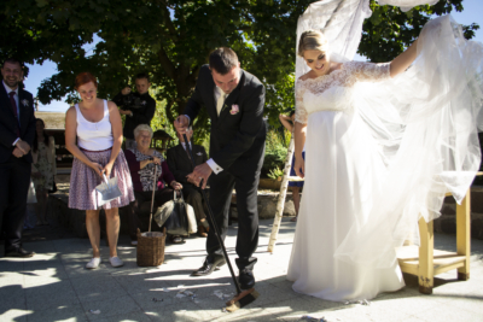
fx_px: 362
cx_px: 242
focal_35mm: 27
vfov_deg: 48.0
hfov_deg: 67.4
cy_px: 161
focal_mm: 18
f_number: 5
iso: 400
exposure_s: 1/1250
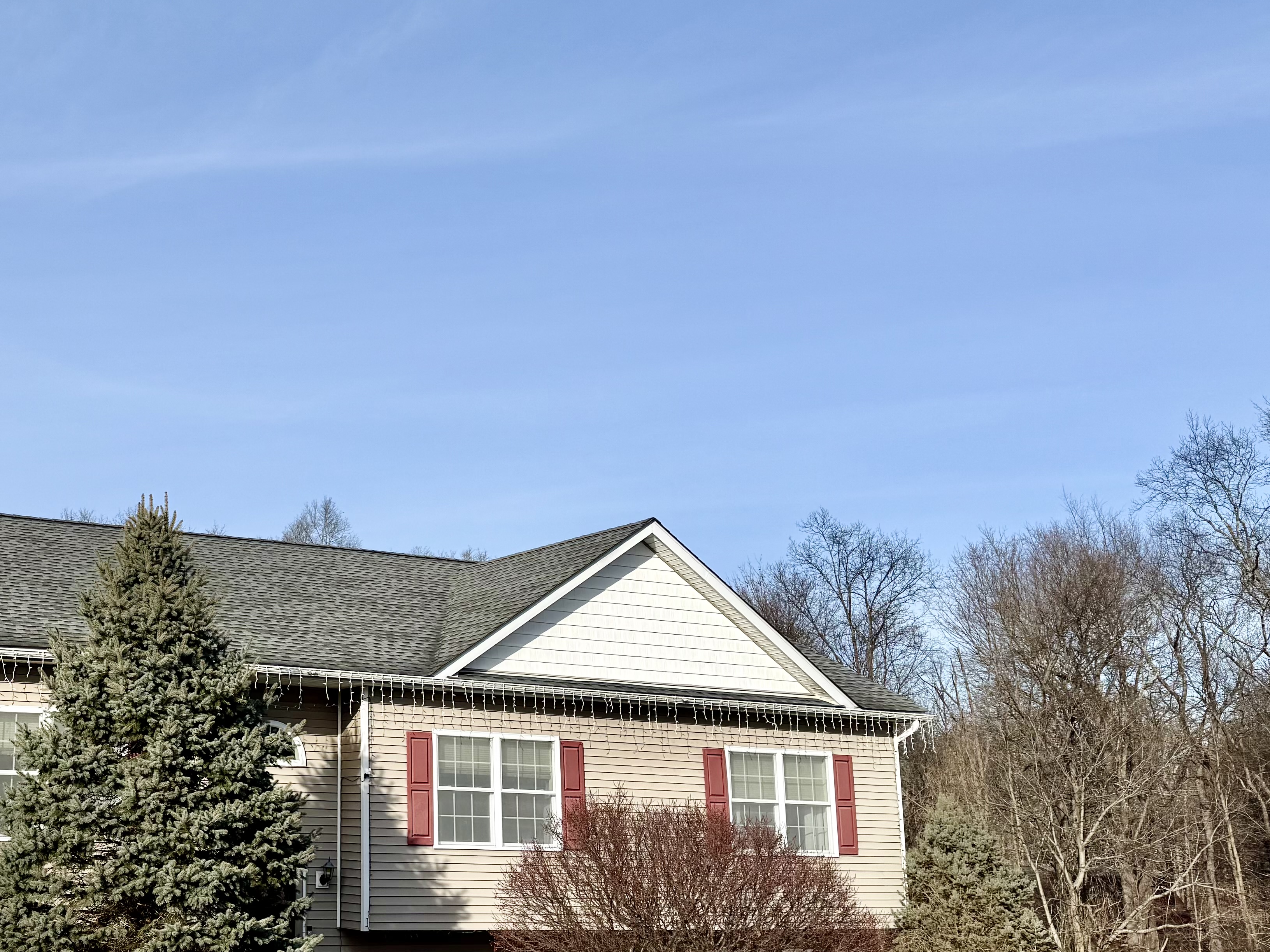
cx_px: 253
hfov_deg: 42.7
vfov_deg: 34.3
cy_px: 525
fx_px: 1541
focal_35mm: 42
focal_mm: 6.76
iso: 80
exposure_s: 1/5319
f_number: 1.78
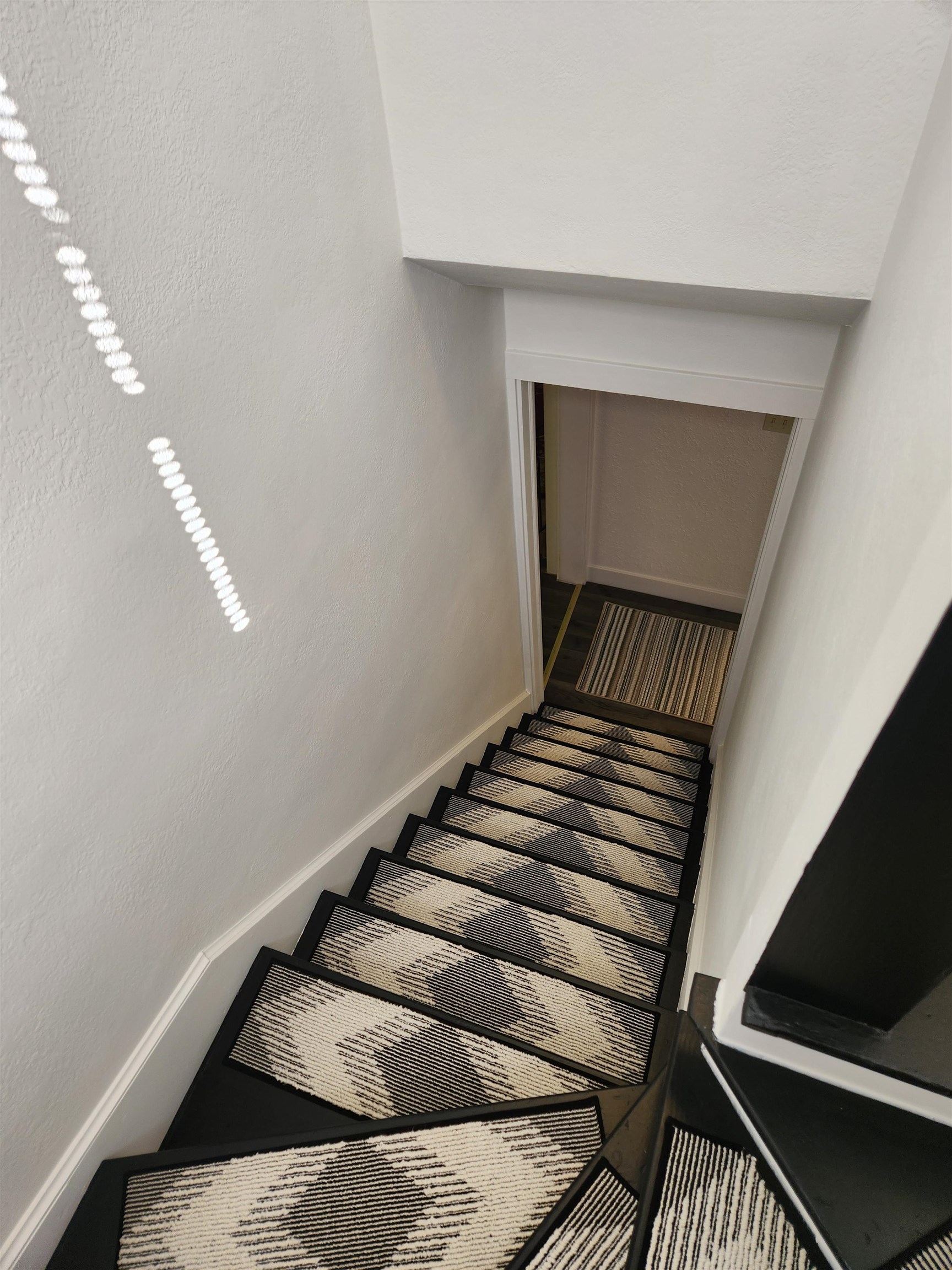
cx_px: 476
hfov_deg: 58.9
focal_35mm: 23
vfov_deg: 73.9
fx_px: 843
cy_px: 635
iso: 64
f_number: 1.8
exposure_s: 1/120
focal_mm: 5.4
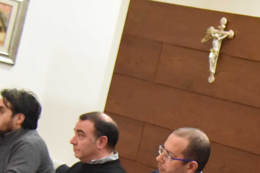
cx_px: 375
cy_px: 207
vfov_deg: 10.1
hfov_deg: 14.4
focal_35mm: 134
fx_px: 968
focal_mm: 32
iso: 10000
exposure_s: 1/200
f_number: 4
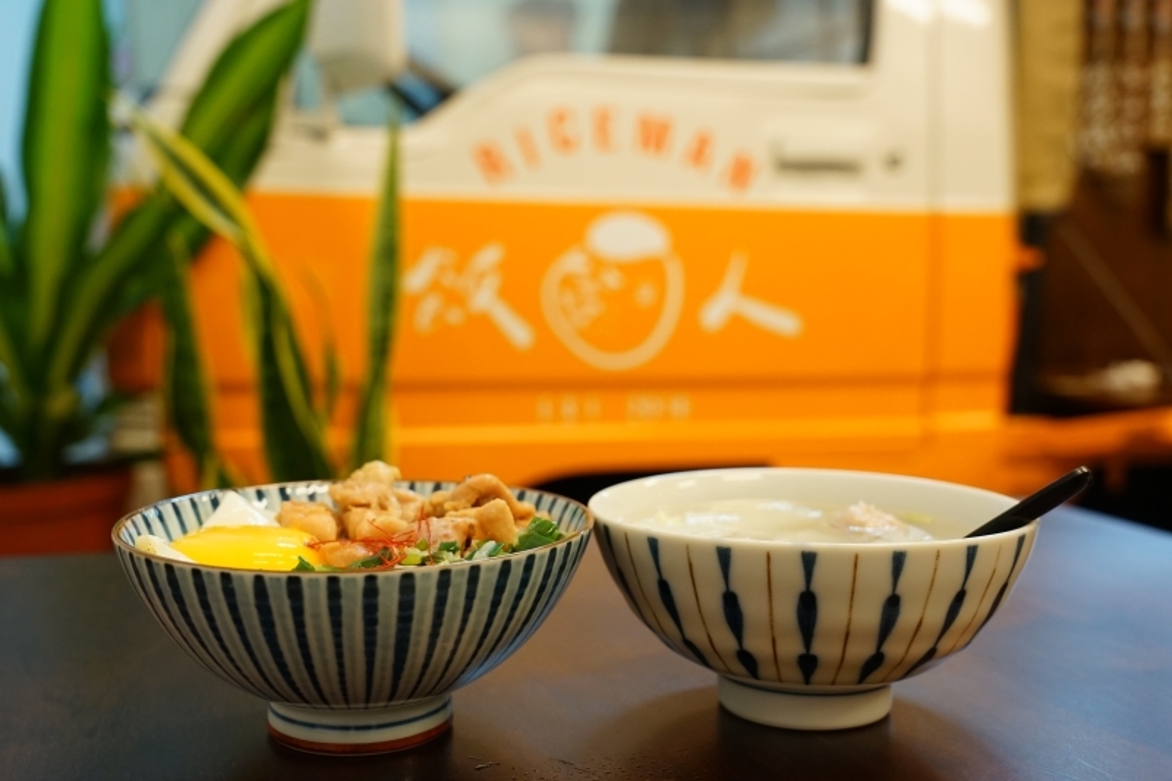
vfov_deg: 33.4
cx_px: 586
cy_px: 390
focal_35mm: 40
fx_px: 1302
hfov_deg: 48.5
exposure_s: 1/60
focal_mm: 40
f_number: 5.6
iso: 1250
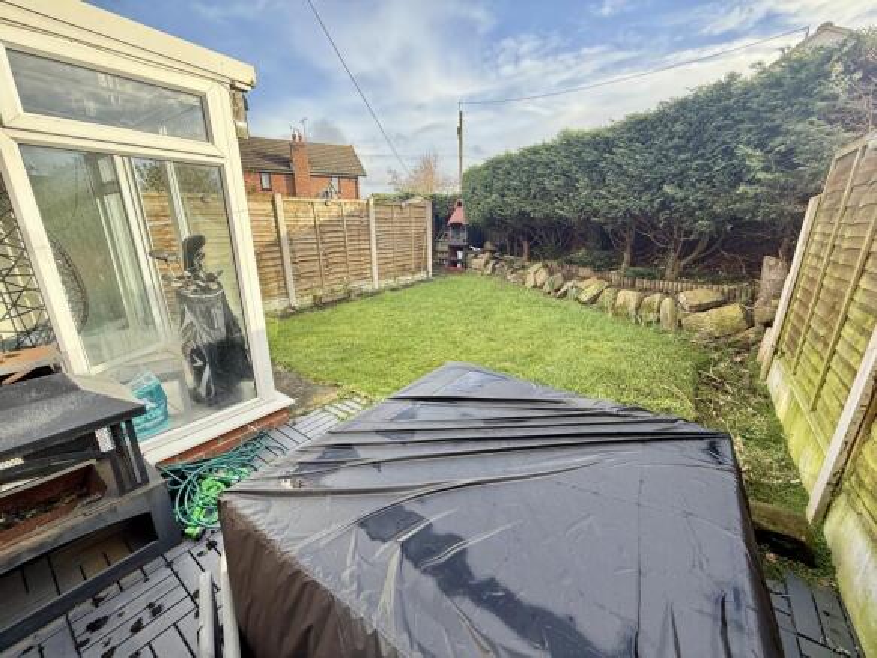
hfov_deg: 102.1
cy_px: 329
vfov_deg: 85.7
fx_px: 355
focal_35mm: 14
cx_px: 438
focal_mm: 2.22
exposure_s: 1/336
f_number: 2.2
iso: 64
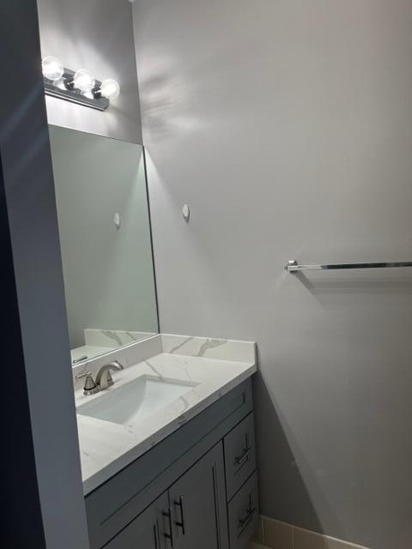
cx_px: 206
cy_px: 274
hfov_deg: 53.1
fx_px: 413
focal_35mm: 26
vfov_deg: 67.3
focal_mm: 5.1
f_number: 1.6
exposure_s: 1/120
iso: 64
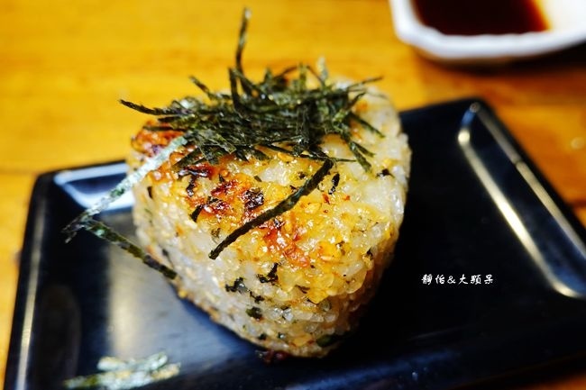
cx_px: 293
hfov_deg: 61.9
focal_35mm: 30
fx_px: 488
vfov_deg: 43.6
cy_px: 195
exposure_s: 1/30
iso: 160
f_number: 3.2
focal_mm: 11.06
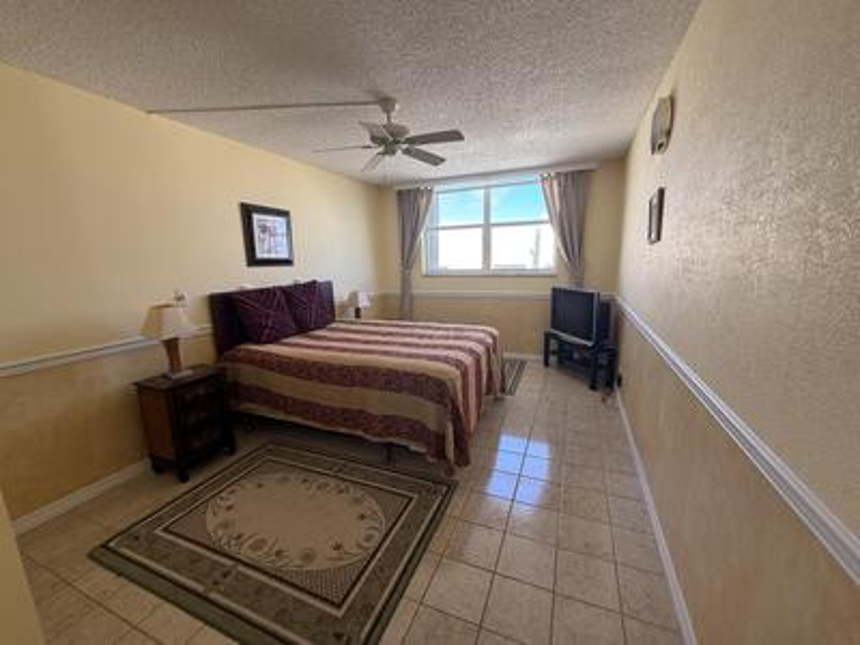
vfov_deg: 85.7
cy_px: 322
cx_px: 430
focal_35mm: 14
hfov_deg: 102.1
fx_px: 348
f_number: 2.2
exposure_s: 1/99
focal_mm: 2.22
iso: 64
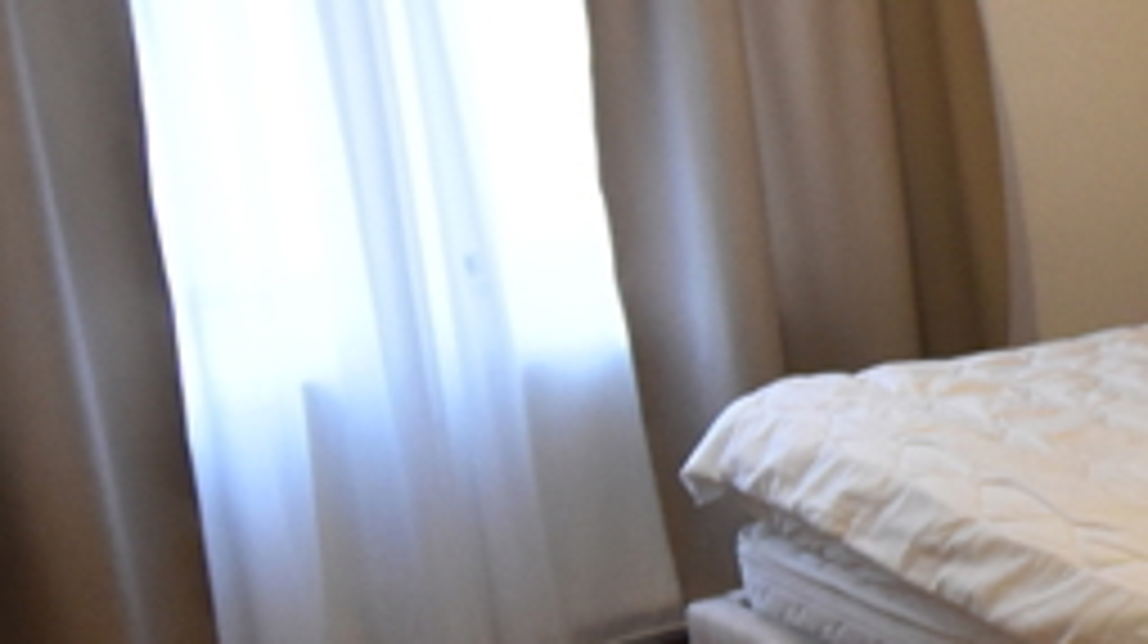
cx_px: 1616
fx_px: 2251
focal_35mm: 74
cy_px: 554
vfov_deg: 16.1
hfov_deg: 23.9
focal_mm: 10
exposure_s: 1/30
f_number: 4.5
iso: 1800
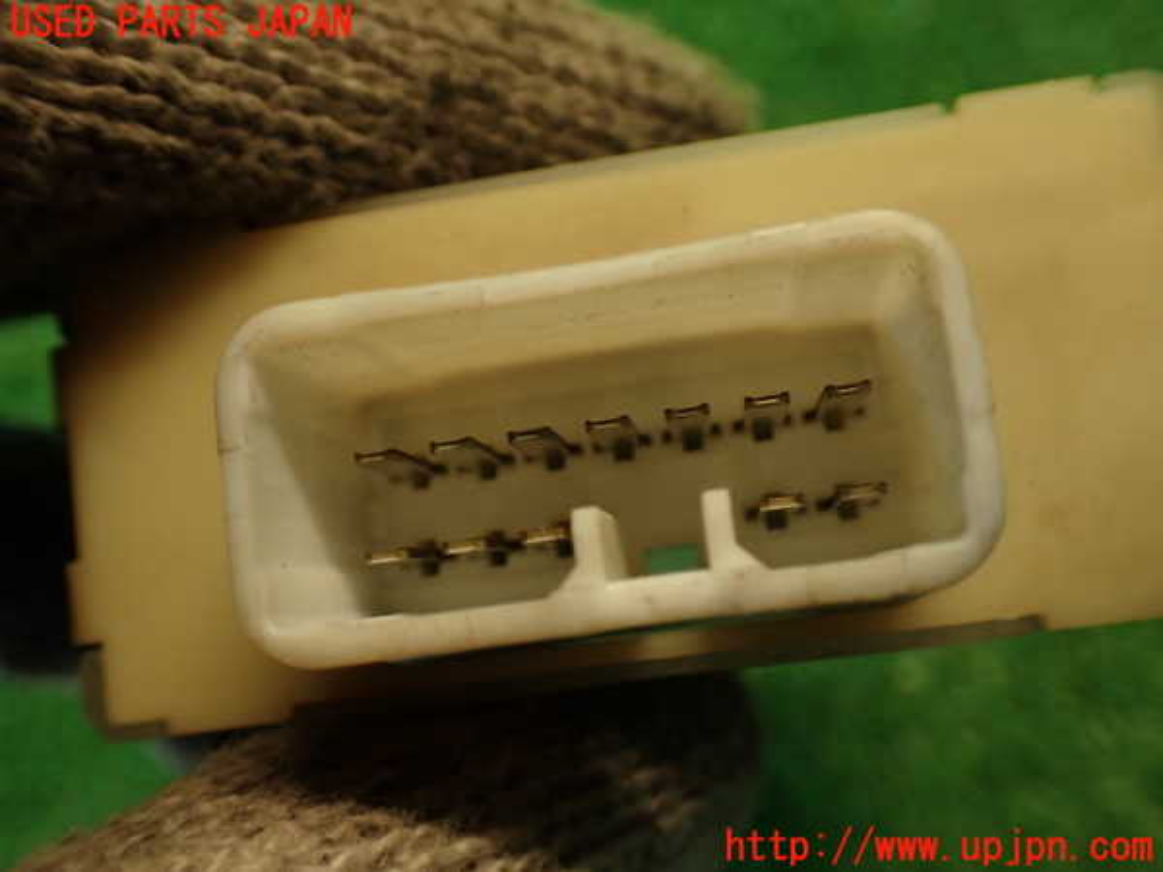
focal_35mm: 32
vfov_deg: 44.2
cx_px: 582
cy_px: 436
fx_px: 1075
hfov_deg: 56.8
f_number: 2.4
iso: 200
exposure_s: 1/40
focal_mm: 5.79
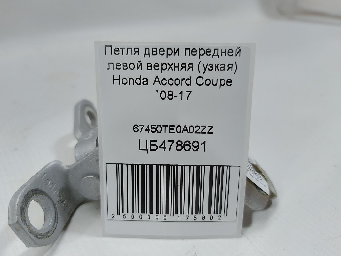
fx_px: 236
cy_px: 128
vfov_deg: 56.8
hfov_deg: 71.6
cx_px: 170
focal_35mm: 24
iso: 50
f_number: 1.8
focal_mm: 5.23
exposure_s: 1/50
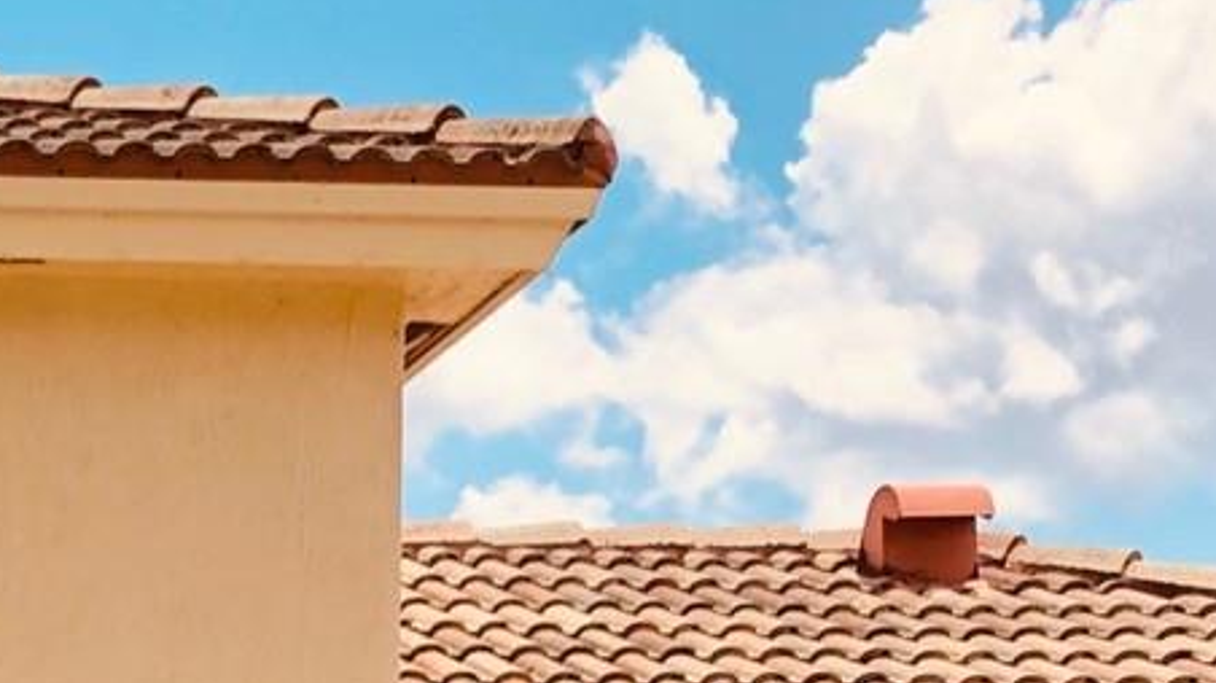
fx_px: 3481
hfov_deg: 17.8
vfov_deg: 10.3
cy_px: 1388
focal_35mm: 108
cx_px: -578
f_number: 1.8
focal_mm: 3.99
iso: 20
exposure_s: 1/1333
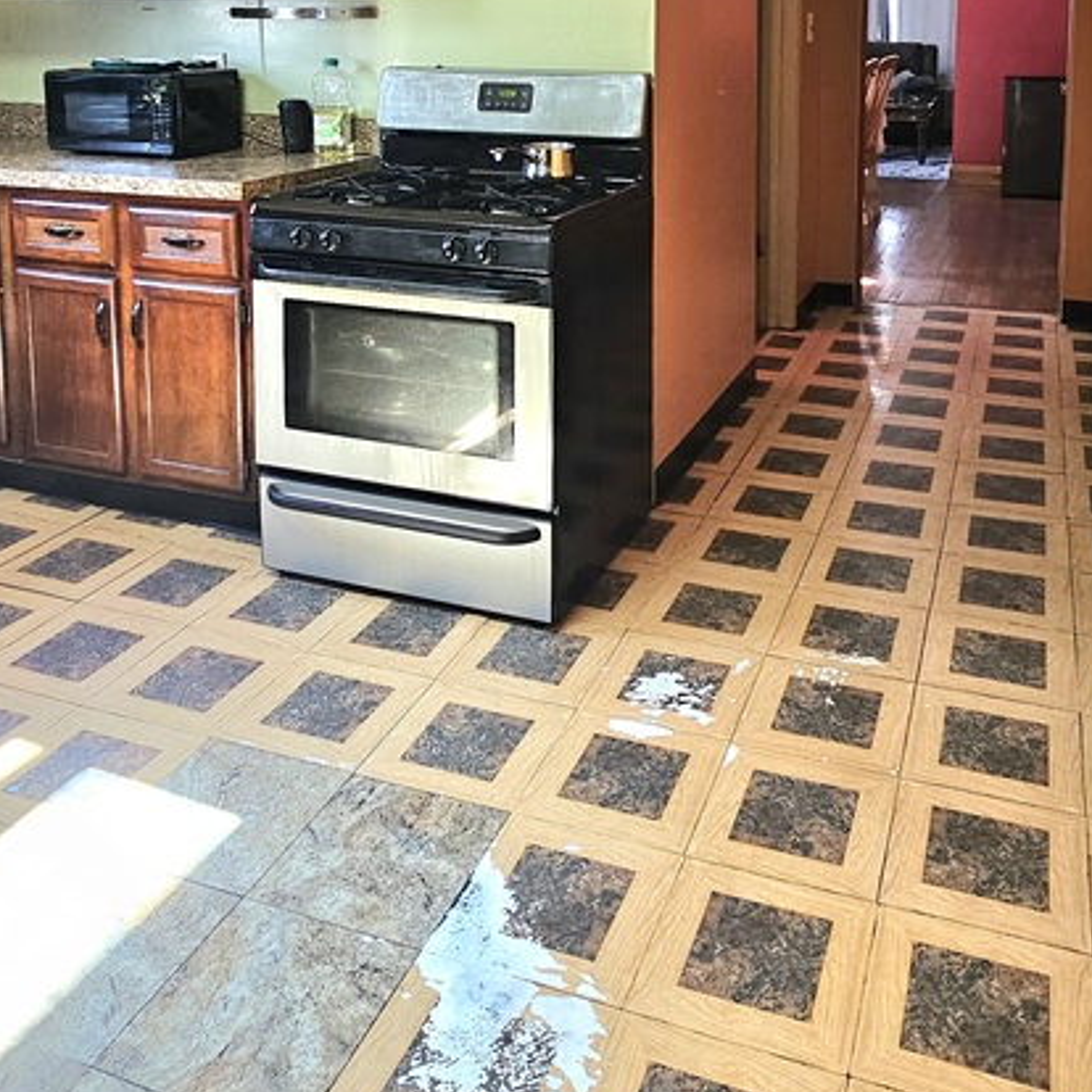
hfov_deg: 53.9
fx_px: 1071
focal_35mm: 30
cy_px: 169
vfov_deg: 49.7
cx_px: 622
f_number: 2.2
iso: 160
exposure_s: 1/60.2
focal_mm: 2.2
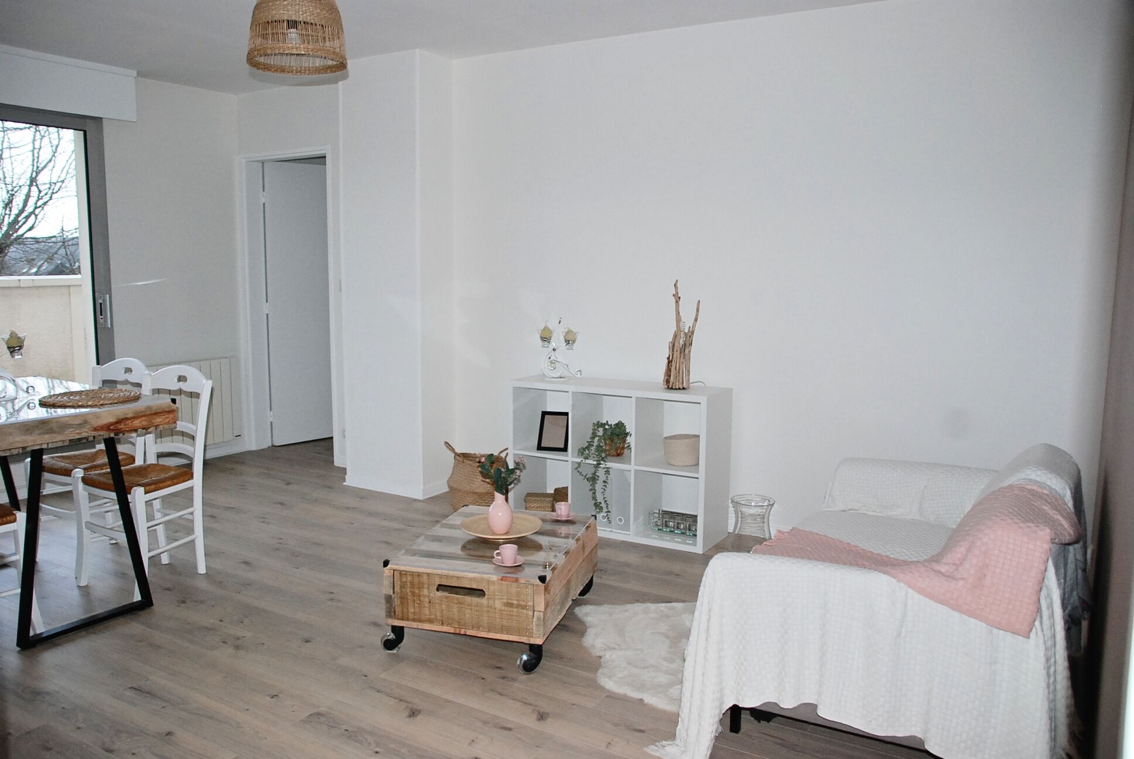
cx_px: 567
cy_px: 380
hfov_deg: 67.3
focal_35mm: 27
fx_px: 852
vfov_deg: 48.0
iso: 640
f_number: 4.5
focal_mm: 18
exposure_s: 1/60
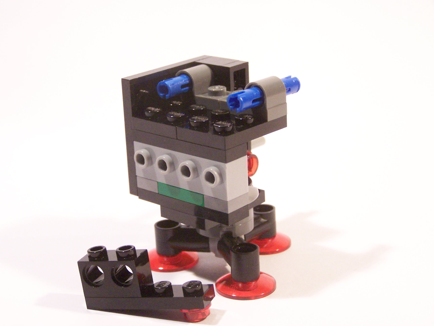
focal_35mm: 69
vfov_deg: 21.3
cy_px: 163
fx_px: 865
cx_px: 217
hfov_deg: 28.2
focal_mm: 11.5
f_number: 3.2
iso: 400
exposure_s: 1/45
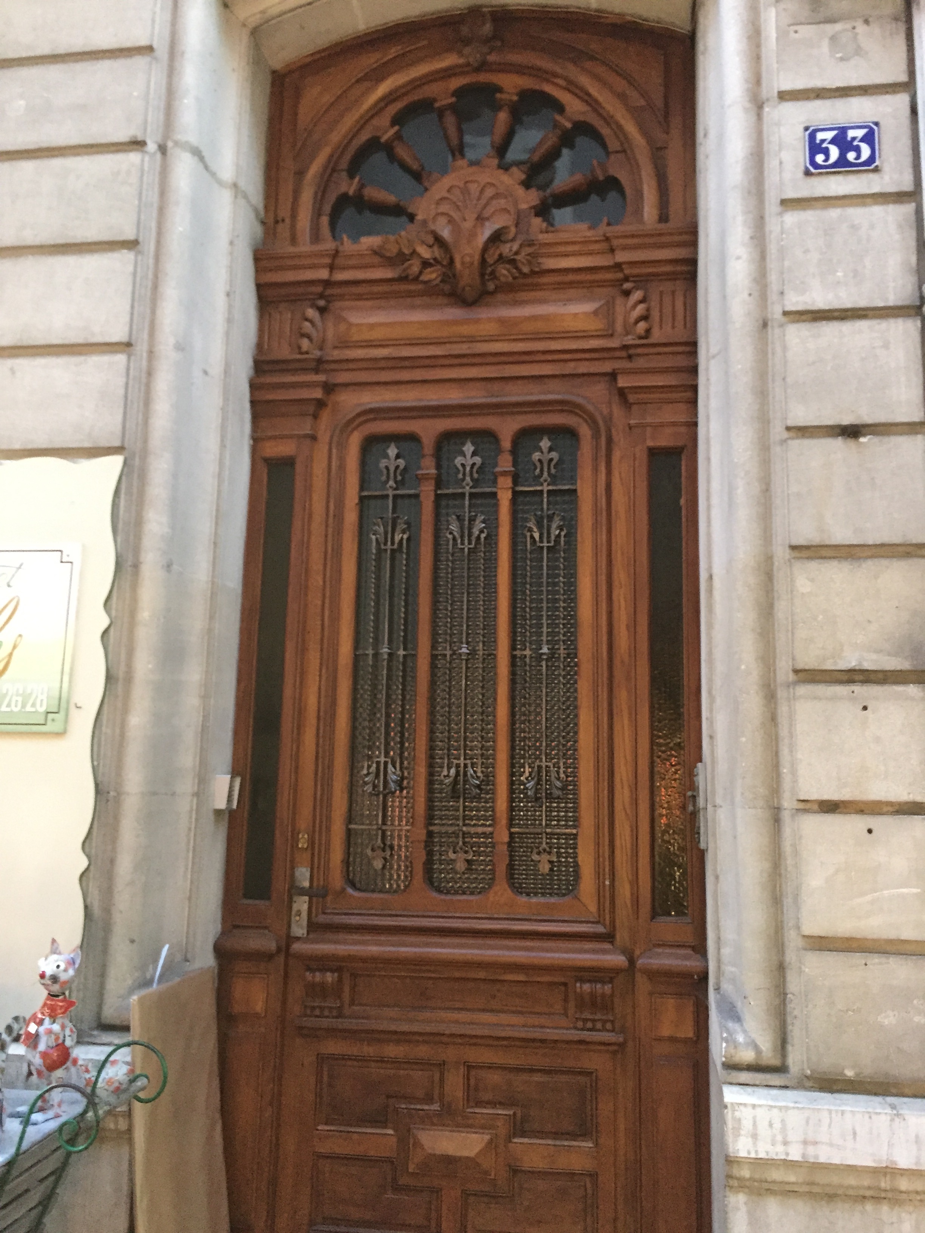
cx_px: 462
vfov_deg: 61.7
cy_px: 616
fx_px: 1033
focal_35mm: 29
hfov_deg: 48.2
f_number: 2.2
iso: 500
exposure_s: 1/17
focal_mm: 4.15
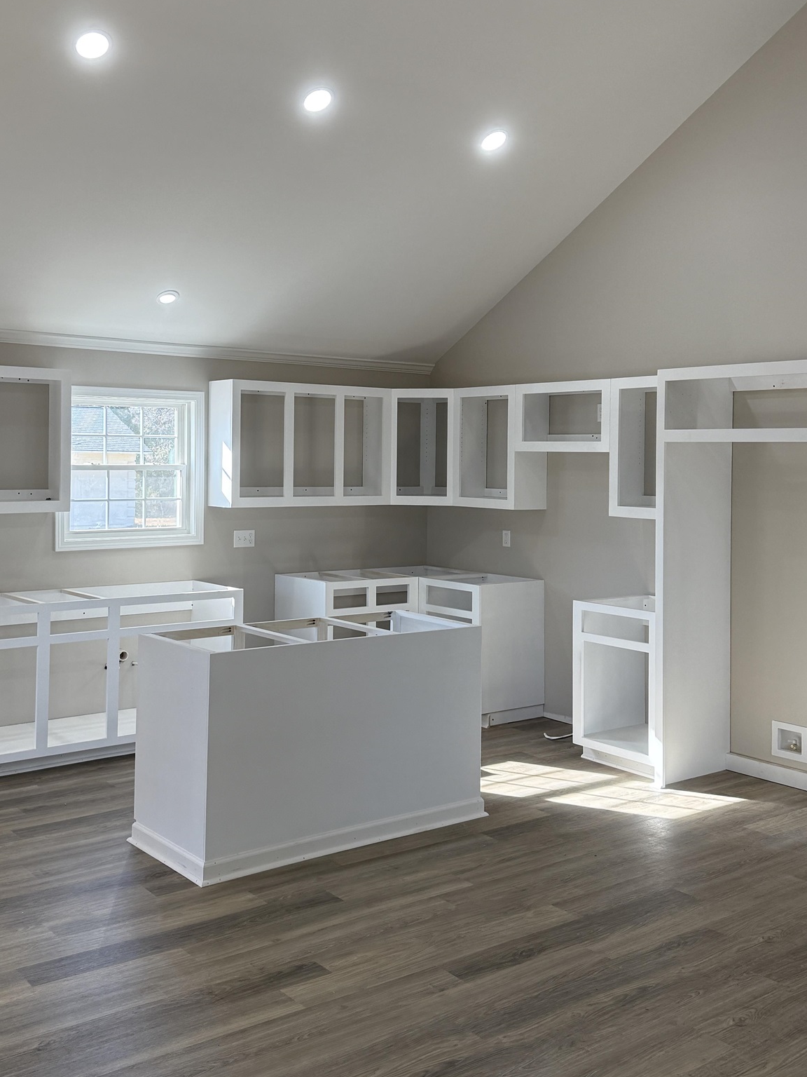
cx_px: 324
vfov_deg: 51.2
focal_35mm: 36
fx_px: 1119
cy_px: 461
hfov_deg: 39.5
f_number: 1.78
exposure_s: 1/237
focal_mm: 6.76
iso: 125
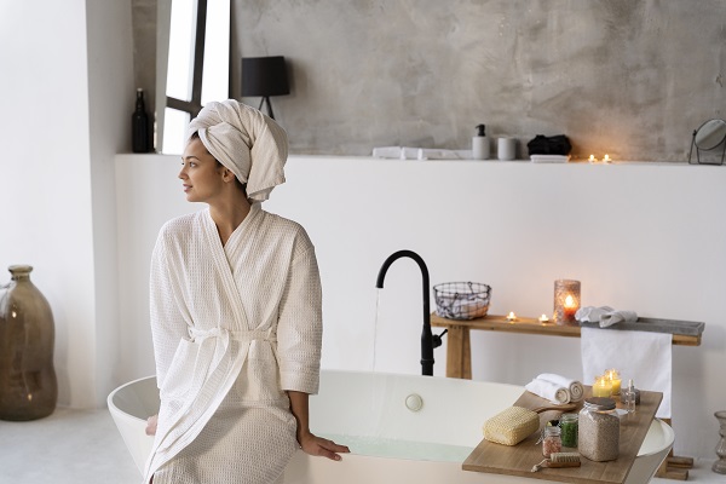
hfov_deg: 34.0
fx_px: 1186
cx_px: 363
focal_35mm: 59
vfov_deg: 23.1
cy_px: 242
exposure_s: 1/80
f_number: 2.8
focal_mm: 58.8
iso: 500
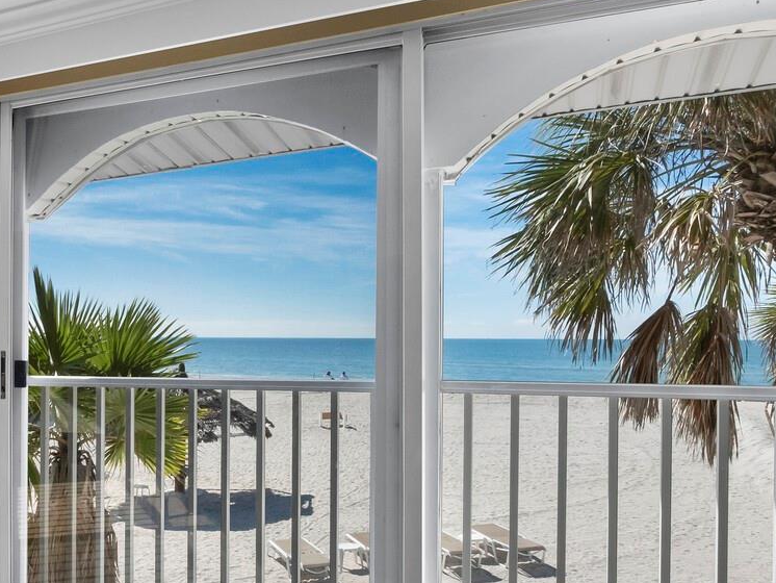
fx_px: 673
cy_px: 348
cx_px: 267
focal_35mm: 30
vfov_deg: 46.6
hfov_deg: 58.8
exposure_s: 1/125
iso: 400
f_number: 11
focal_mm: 7
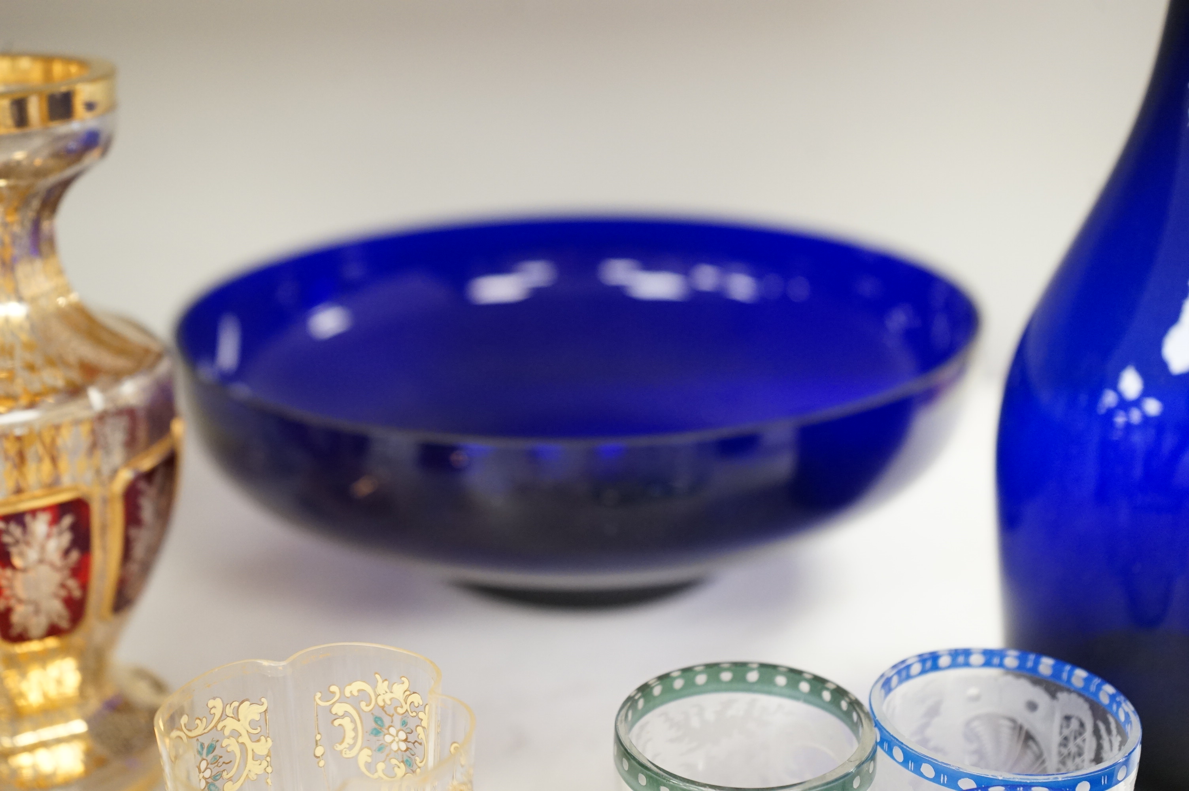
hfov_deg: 41.1
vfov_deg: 28.0
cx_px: 594
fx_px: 1584
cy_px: 396
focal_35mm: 48
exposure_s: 1/100
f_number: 4.5
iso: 2500
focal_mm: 48
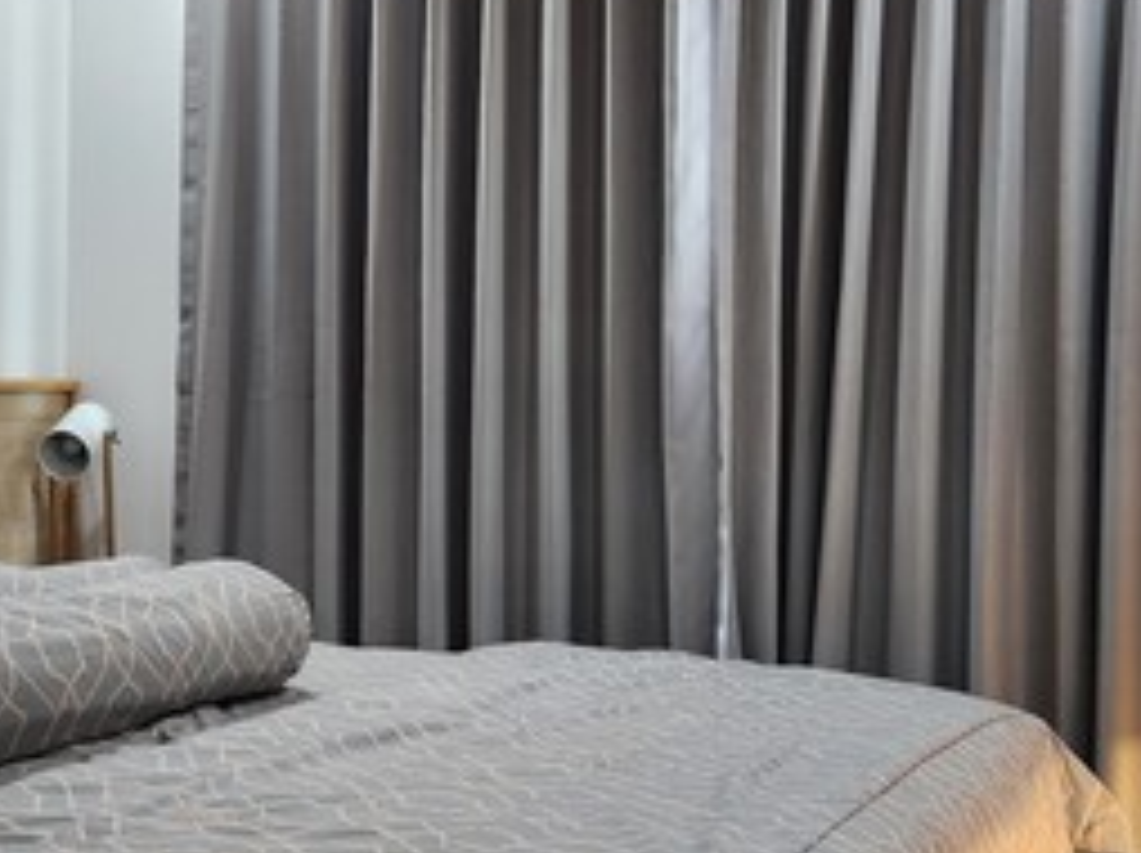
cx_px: 458
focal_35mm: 58
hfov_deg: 33.2
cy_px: 364
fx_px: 1910
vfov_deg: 25.2
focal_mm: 6.4
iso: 320
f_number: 1.8
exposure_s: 1/120
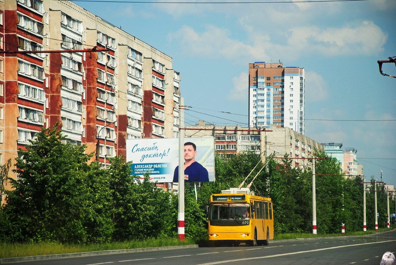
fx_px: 1734
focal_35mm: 158
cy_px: 132
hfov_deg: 13.0
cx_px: 198
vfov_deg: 8.7
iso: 100
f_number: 5.6
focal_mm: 105
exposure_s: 1/800
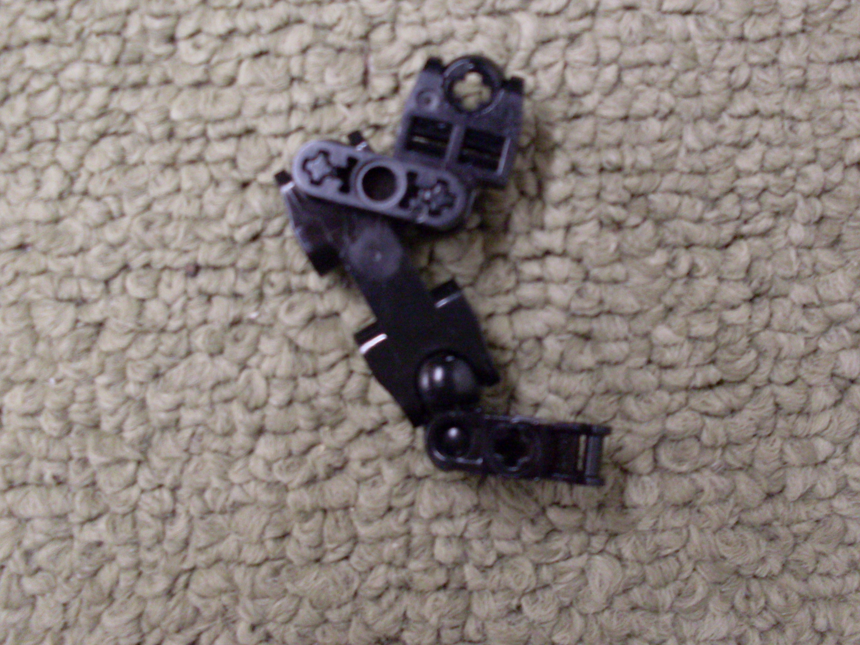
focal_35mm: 46
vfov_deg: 31.5
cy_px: 288
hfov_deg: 41.2
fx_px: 1143
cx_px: 467
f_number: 2.8
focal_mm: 6.3
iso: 200
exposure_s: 1/10
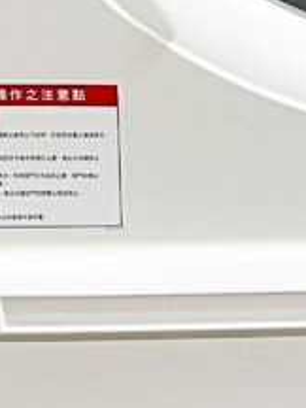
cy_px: -383
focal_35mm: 123
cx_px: 510
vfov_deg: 13.8
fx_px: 1450
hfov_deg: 11.4
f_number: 1.6
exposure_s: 1/60
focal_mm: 5.1
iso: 200
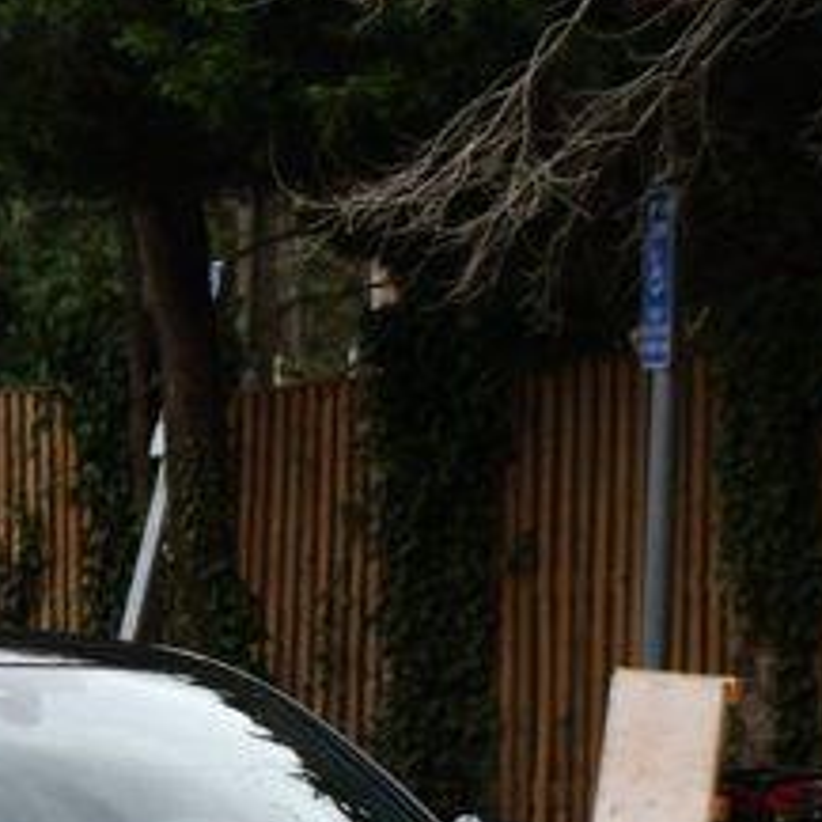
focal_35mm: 338
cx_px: -34
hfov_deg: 5.2
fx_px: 9081
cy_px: 782
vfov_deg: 5.2
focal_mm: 90
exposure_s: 1/250
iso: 250
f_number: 5.6
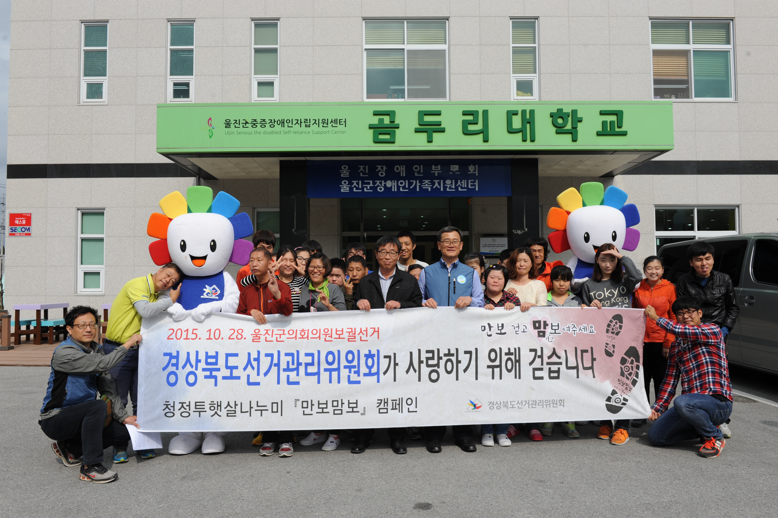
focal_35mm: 28
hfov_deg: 65.5
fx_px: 605
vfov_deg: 46.3
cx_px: 389
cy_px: 259
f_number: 11
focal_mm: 28
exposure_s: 1/500
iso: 200
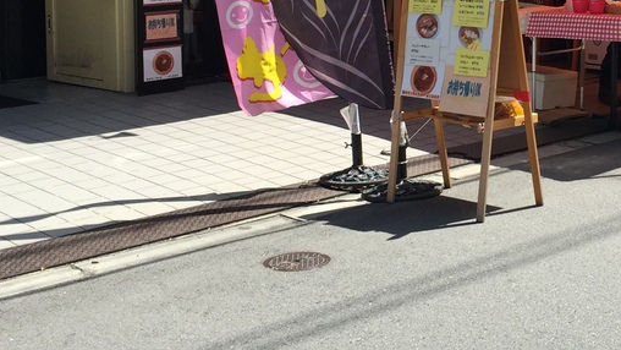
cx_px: 500
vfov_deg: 17.2
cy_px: 18
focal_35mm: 69
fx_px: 1136
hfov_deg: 29.8
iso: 32
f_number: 2.2
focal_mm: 4.15
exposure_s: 1/942
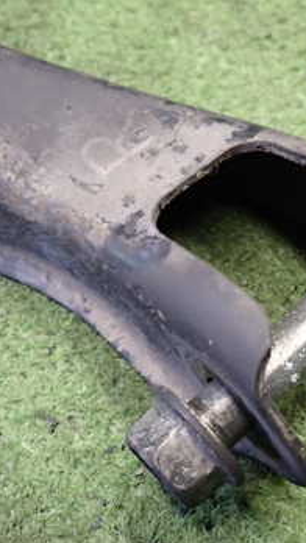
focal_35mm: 47
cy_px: 300
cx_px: 290
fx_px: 677
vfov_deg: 43.7
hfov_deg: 24.5
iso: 320
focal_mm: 4.5
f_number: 2
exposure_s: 1/30
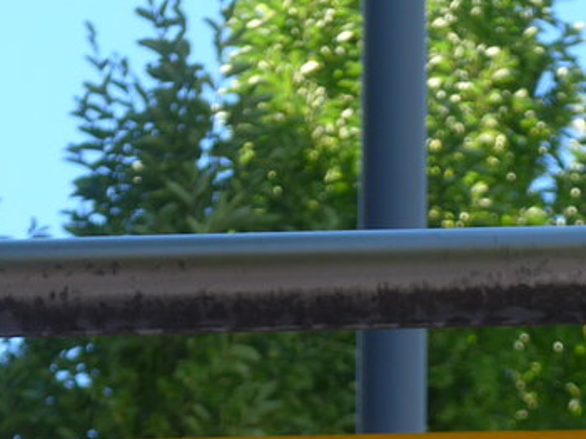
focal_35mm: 400
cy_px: 739
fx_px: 6769
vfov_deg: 3.7
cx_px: 396
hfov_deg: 5.0
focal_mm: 22.9
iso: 100
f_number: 5
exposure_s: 1/80
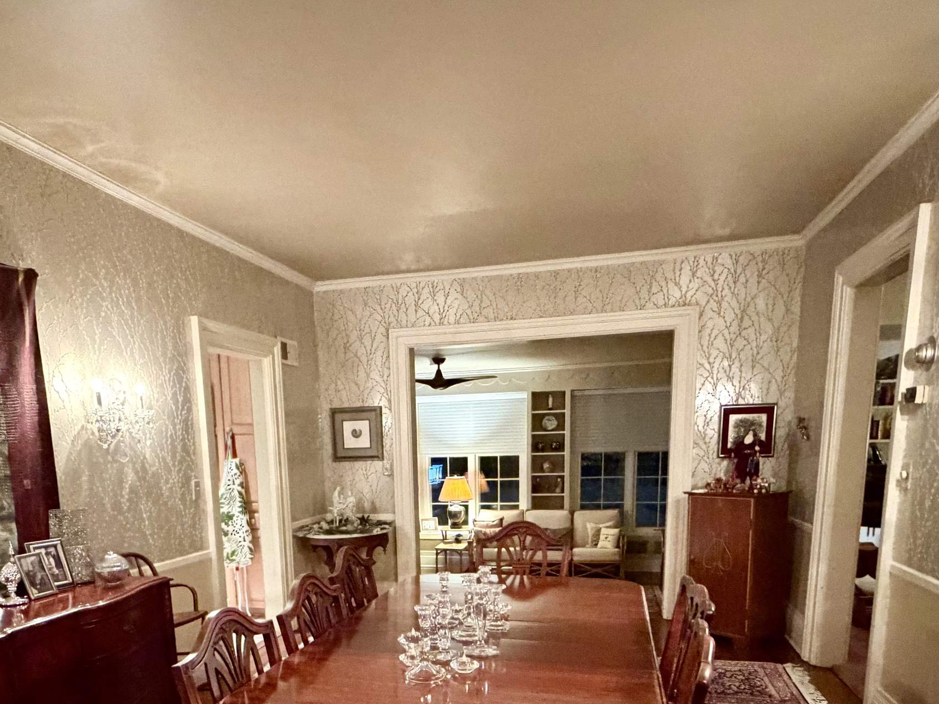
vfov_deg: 51.4
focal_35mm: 25
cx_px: 416
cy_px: 565
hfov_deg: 69.2
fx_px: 678
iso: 1250
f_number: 2.2
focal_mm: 2.22
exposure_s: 1/30
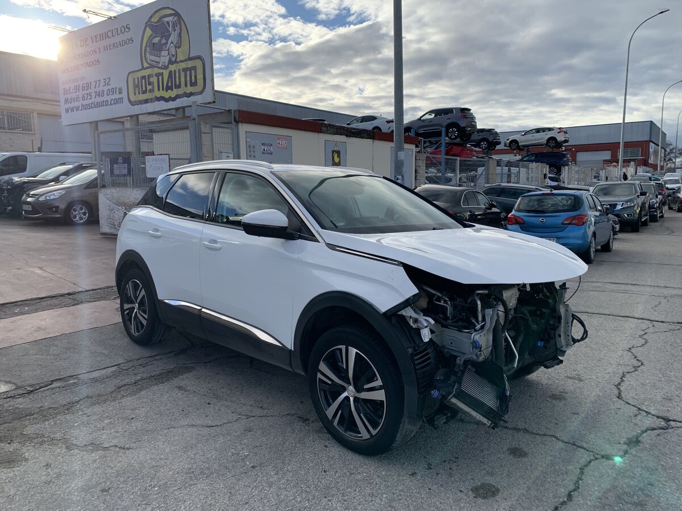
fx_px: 512
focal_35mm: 26
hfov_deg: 67.3
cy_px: 256
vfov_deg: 53.1
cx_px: 341
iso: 25
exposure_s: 1/1235
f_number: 1.8
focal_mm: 4.25
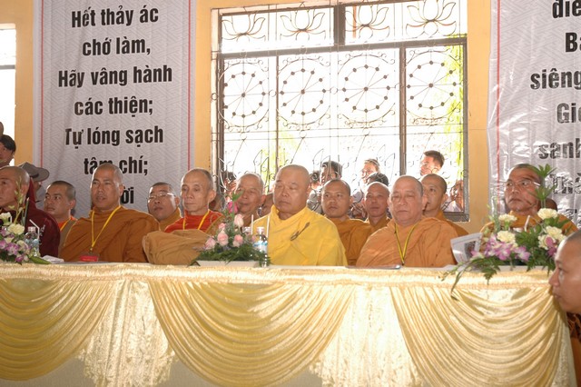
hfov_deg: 37.9
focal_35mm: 52
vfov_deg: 25.7
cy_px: 194
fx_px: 847
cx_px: 290
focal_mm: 35
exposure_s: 1/60
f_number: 5
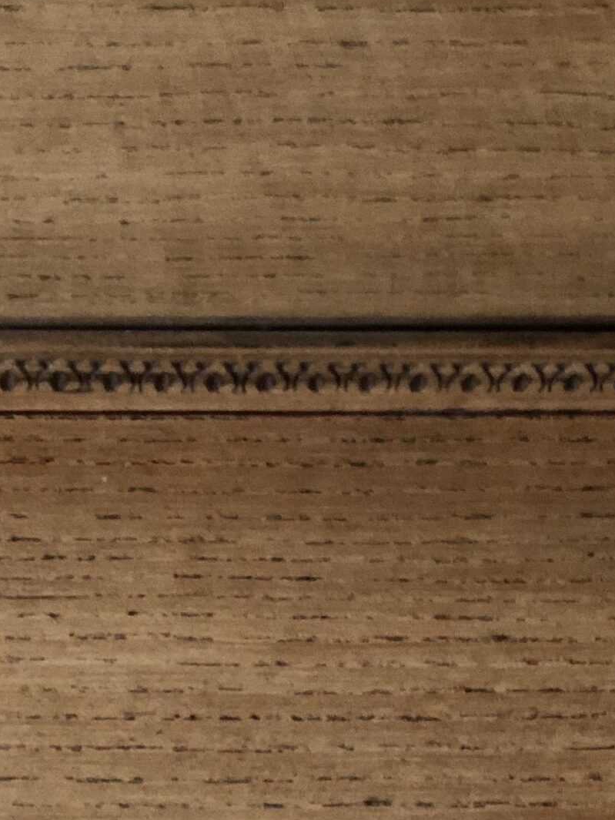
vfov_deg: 15.3
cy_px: 926
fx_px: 2960
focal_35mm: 125
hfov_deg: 11.8
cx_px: 60
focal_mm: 6
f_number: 2.4
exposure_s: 1/17
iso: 160
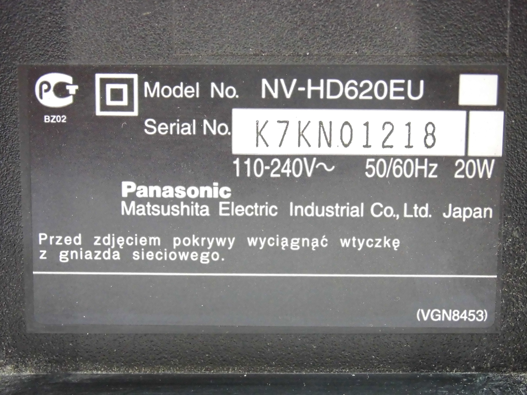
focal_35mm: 81
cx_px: 264
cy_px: 198
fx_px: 1233
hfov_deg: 24.1
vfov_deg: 18.2
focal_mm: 14.4
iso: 800
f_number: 4.6
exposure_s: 1/50
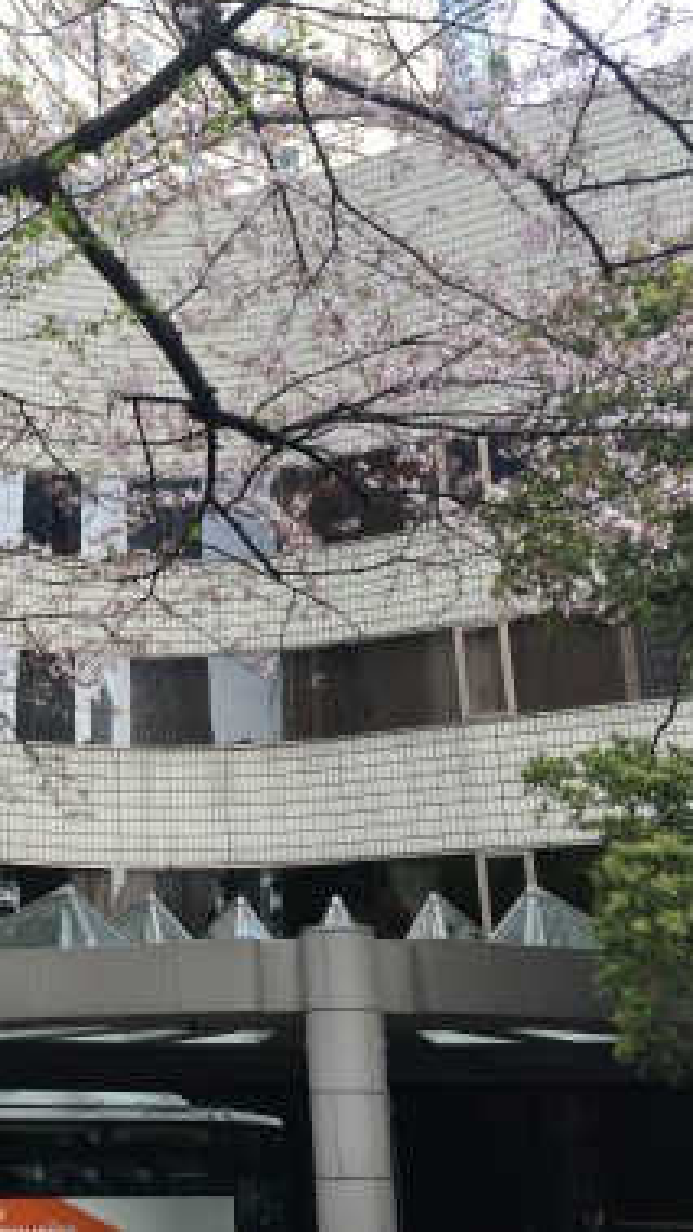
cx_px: 59
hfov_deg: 26.7
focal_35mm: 43
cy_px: 606
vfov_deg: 47.4
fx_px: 1406
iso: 25
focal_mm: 4.15
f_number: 2.2
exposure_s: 1/313
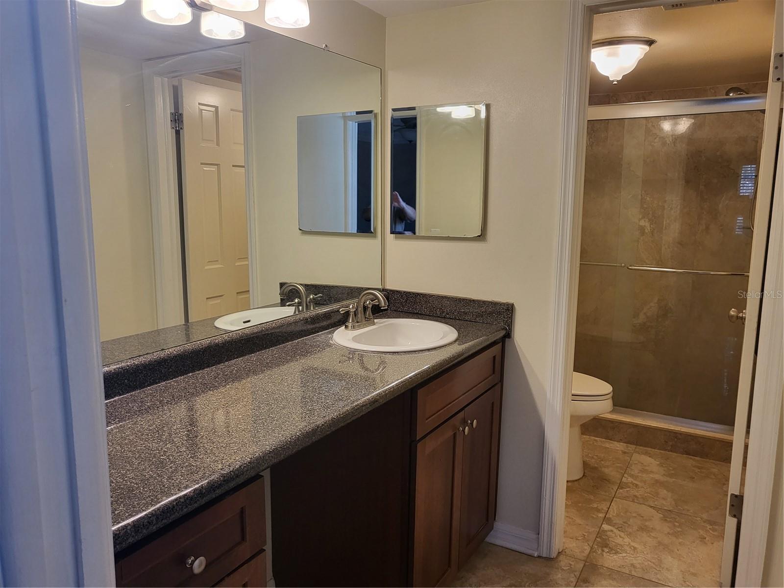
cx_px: 392
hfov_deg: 67.3
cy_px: 294
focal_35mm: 26
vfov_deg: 53.1
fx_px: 589
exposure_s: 1/120
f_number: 1.8
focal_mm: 4.25
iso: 160
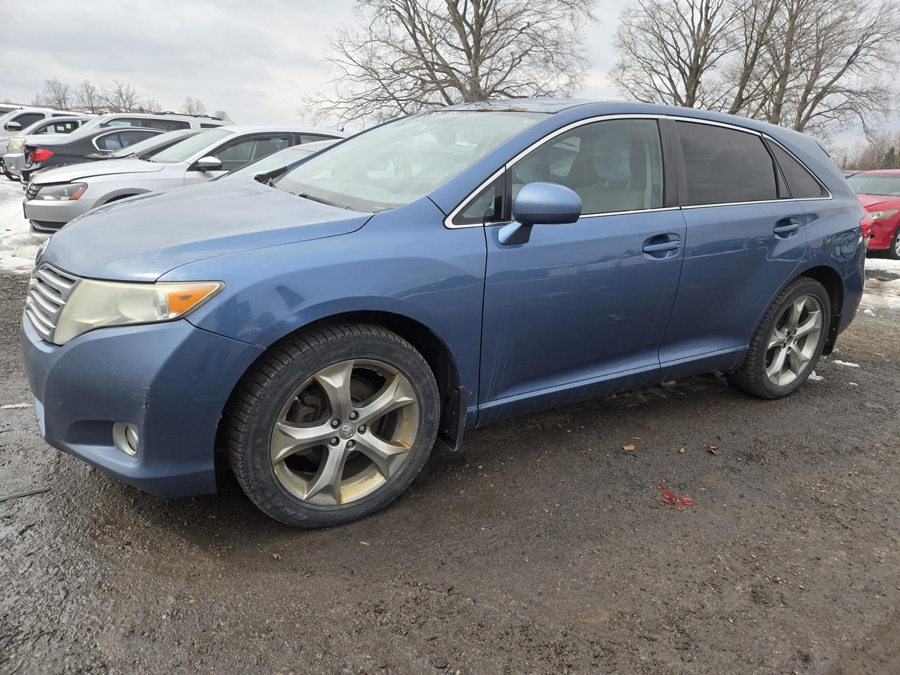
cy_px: 338
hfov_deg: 73.9
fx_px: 598
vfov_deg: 58.9
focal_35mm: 23
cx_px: 450
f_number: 1.8
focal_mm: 5.4
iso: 25
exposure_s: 1/1182
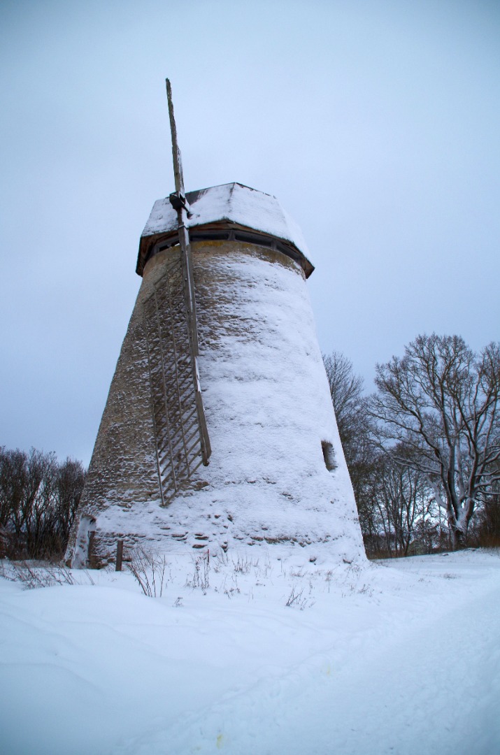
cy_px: 378
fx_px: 565
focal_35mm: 27
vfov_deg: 67.5
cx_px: 250
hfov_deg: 47.7
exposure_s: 1/160
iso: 100
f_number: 4.5
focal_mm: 18
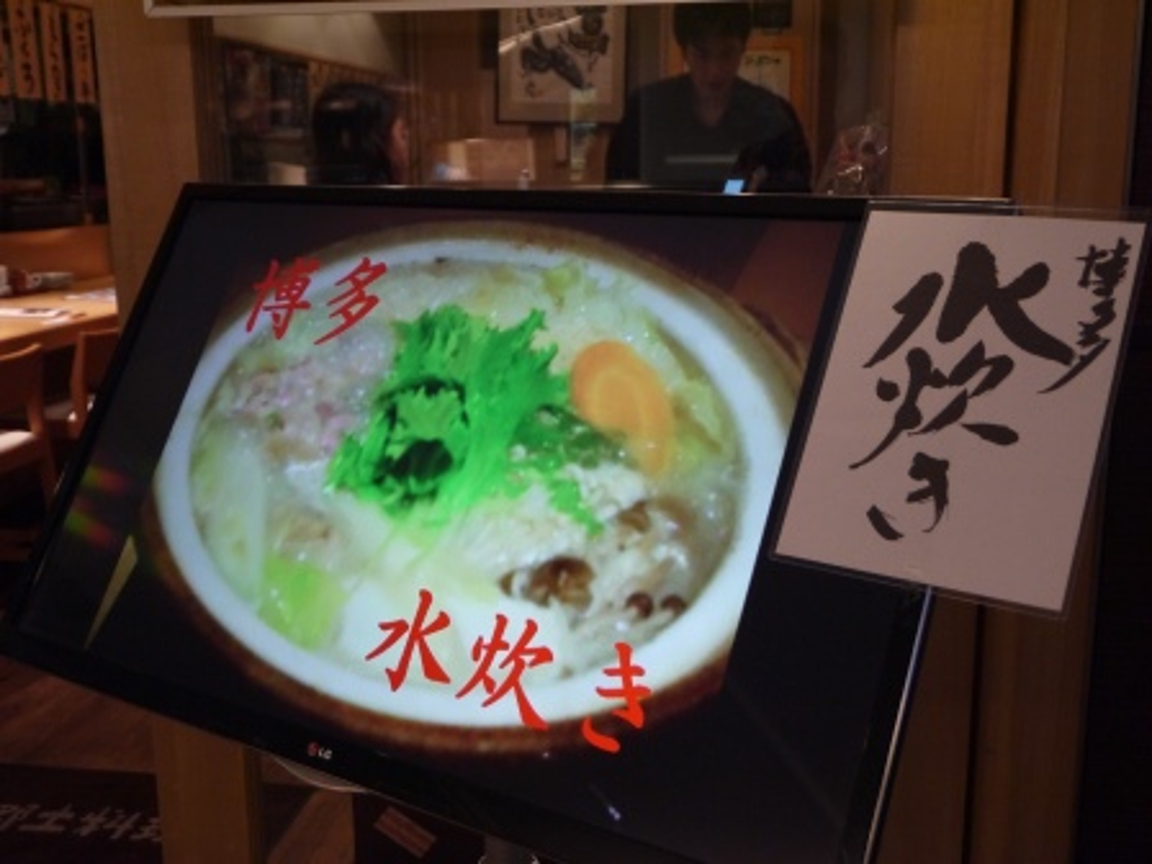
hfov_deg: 49.0
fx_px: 1265
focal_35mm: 38
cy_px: 432
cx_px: 576
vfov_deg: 37.7
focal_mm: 19
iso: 800
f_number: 4.3
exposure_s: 1/60
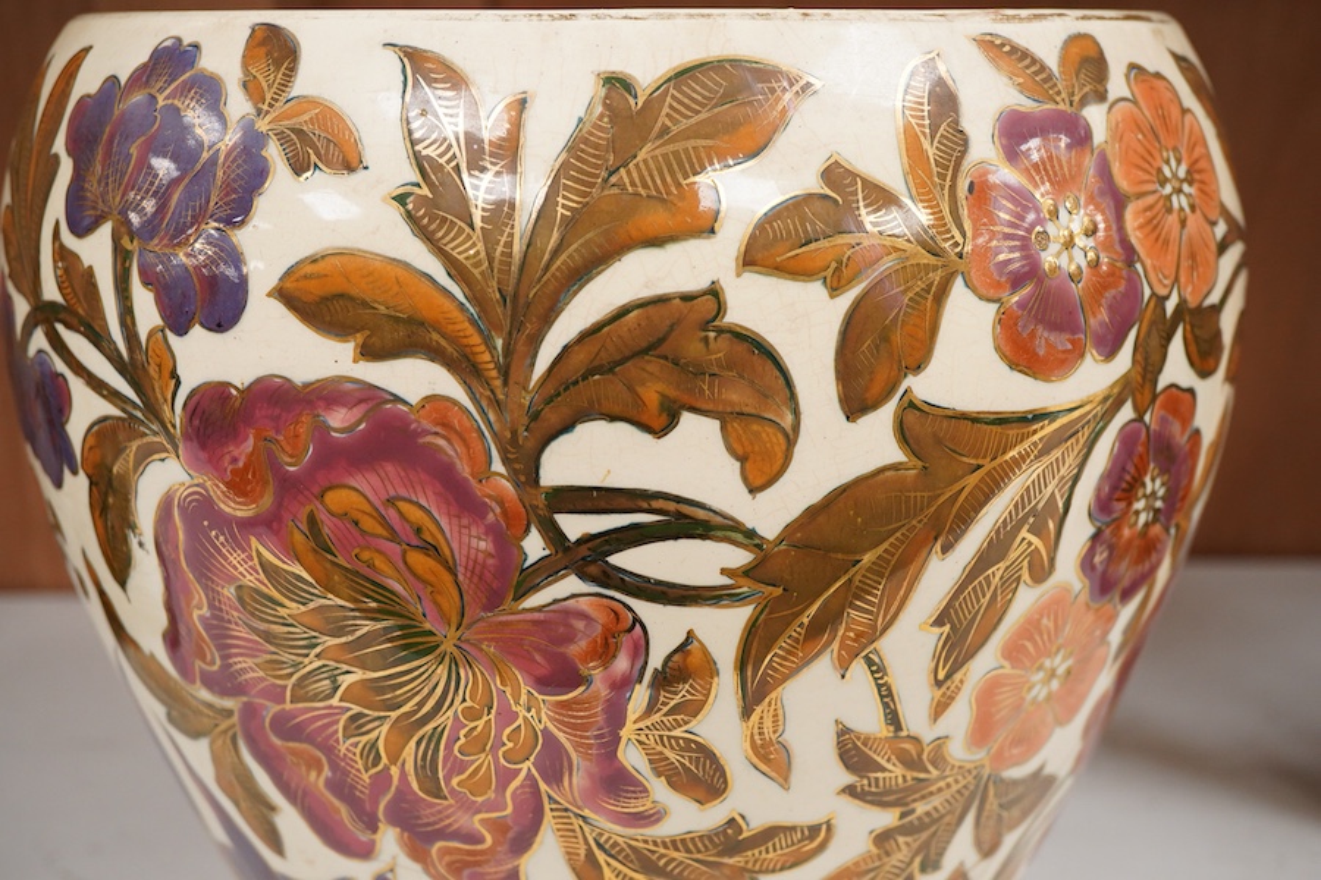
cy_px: 440
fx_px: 1651
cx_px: 660
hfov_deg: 43.6
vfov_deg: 29.9
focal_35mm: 45
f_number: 8
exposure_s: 1/125
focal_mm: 30
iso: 1250
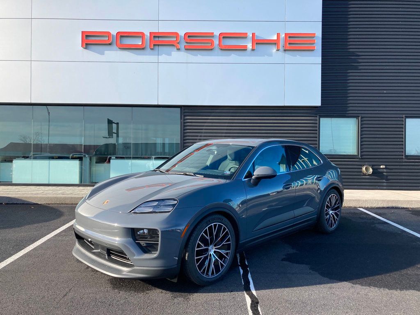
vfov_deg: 49.7
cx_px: 210
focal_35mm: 28
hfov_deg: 63.4
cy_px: 158
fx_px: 340
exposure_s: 1/800
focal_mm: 3.99
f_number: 1.8
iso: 20
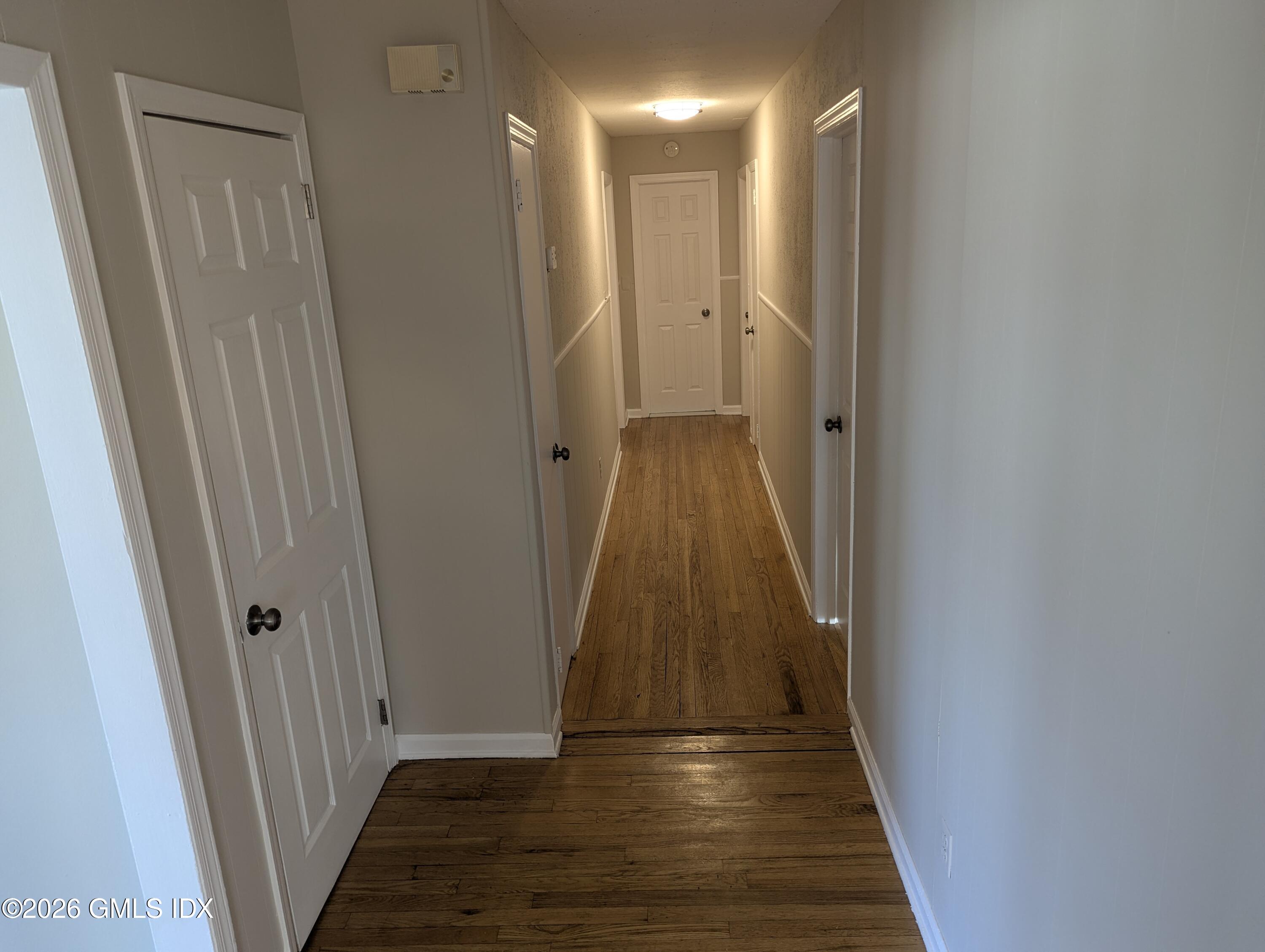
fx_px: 878
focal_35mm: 24
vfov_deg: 56.9
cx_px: 632
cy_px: 476
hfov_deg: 71.5
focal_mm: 6.81
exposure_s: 1/24
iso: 67
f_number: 1.85
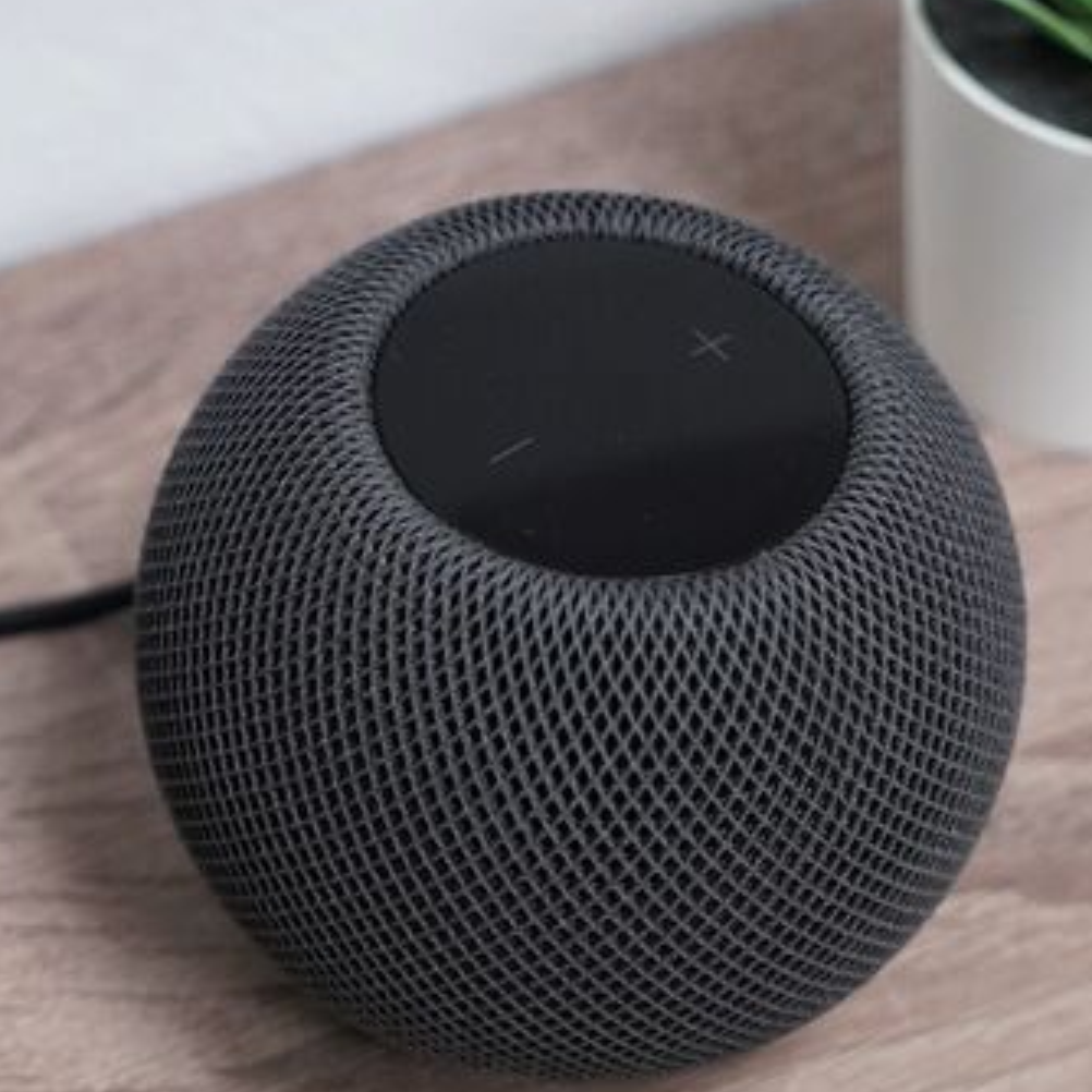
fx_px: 3391
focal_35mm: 95
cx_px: 482
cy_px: 595
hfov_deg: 18.3
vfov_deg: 18.3
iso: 4000
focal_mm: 45
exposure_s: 1/200
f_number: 4
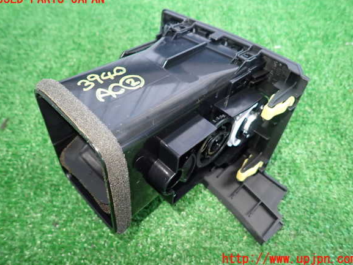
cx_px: 177
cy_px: 129
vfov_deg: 53.1
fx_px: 265
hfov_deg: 67.3
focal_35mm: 26
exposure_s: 1/30
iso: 500
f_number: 2
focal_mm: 4.5
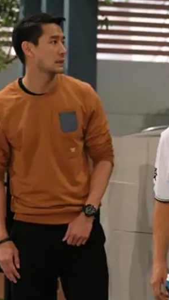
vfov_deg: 9.5
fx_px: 1800
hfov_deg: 5.4
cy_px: 150
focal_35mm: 226
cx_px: 123
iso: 12800
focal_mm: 95.4
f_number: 6.4
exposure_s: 1/250
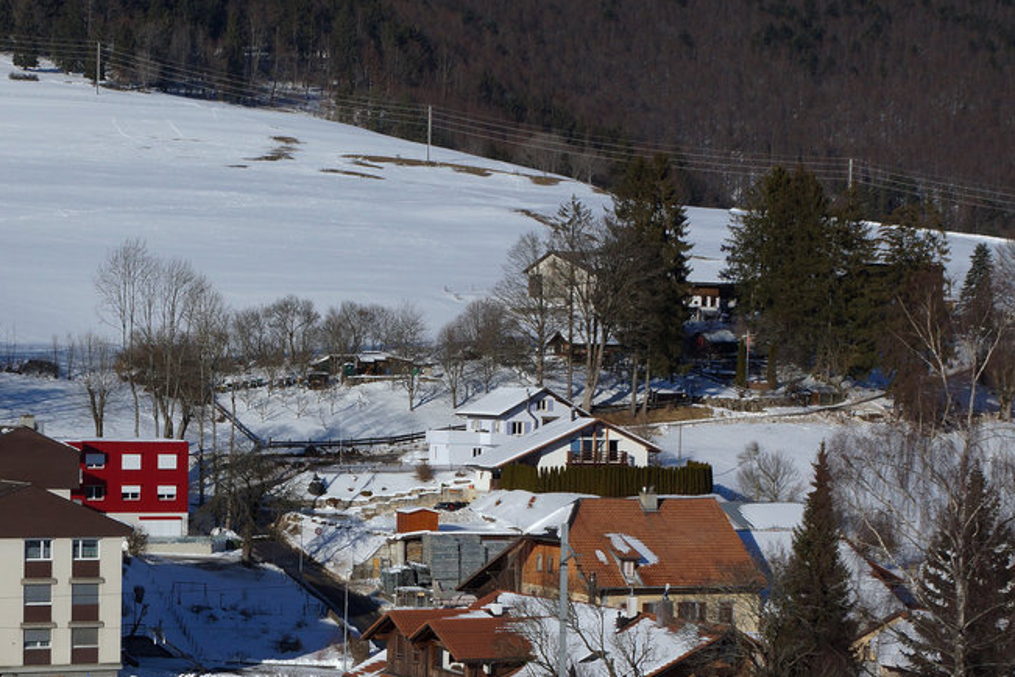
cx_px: 170
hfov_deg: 24.0
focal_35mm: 83
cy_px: 446
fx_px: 2340
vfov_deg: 16.4
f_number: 9
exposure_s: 1/1000
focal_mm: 30
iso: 200
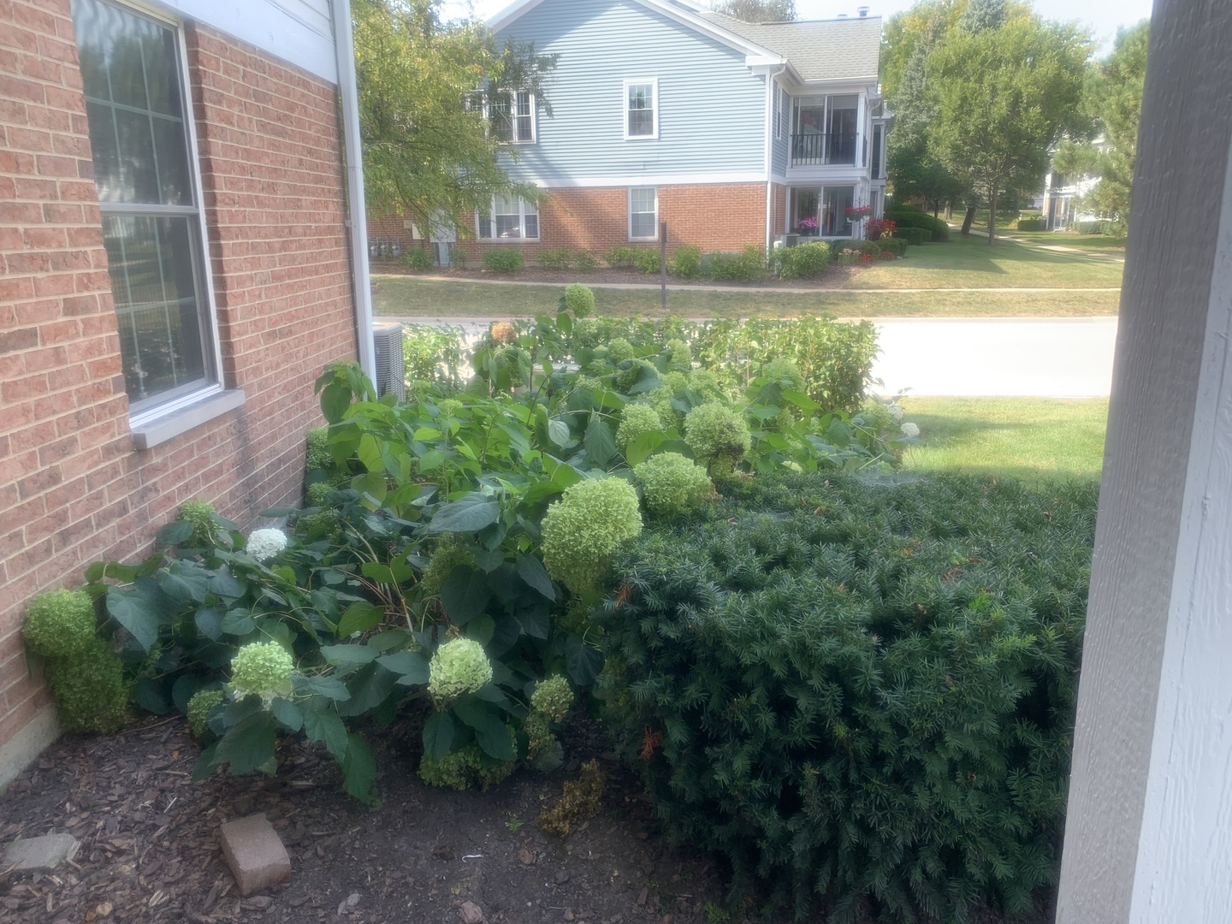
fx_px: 925
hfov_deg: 67.3
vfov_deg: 53.1
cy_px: 462
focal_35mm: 26
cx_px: 616
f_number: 1.8
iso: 25
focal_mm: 4.25
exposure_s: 1/171
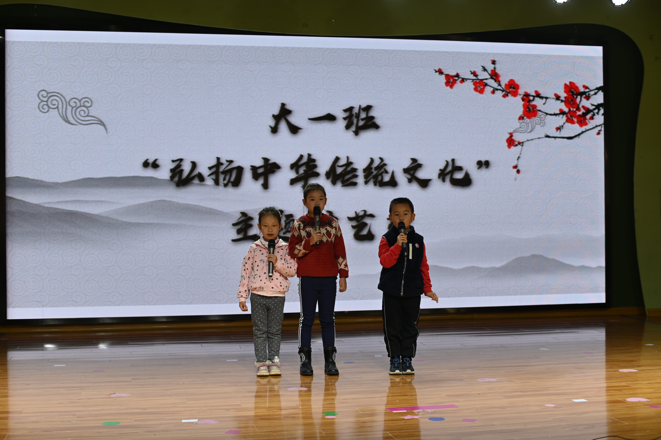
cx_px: 330
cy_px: 220
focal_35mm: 50
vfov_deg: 27.0
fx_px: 917
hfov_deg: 39.6
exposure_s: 1/250
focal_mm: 50
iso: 400
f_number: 4
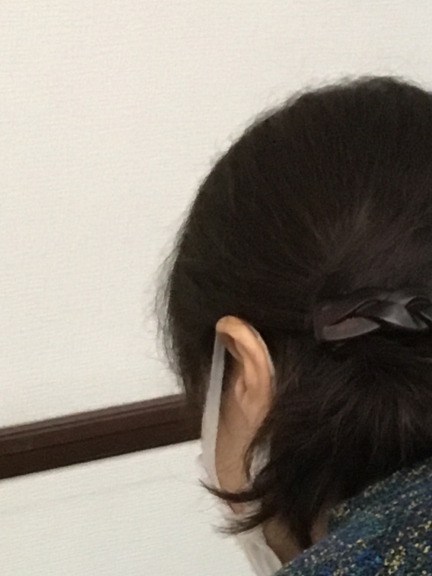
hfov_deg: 12.2
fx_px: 2013
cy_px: 990
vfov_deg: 14.6
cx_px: 139
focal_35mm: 121
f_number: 2.4
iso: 125
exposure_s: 1/30
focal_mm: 3.3
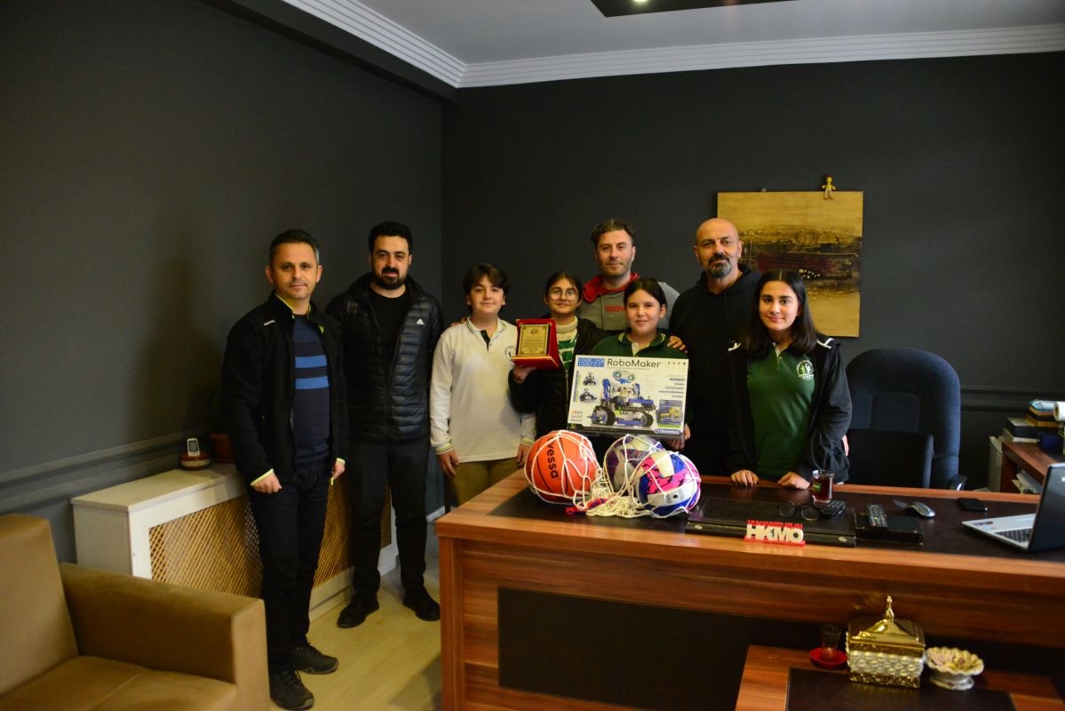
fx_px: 828
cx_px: 532
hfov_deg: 65.5
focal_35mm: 28
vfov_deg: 46.4
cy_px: 356
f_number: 3.5
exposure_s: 1/160
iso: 4000
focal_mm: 28
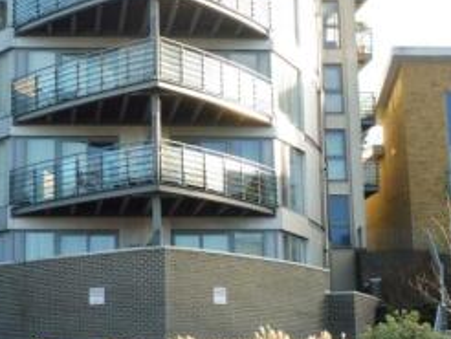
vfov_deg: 15.2
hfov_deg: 20.2
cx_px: 153
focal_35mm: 97
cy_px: 58
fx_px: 1265
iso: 200
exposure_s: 1/160
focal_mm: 7.4
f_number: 5
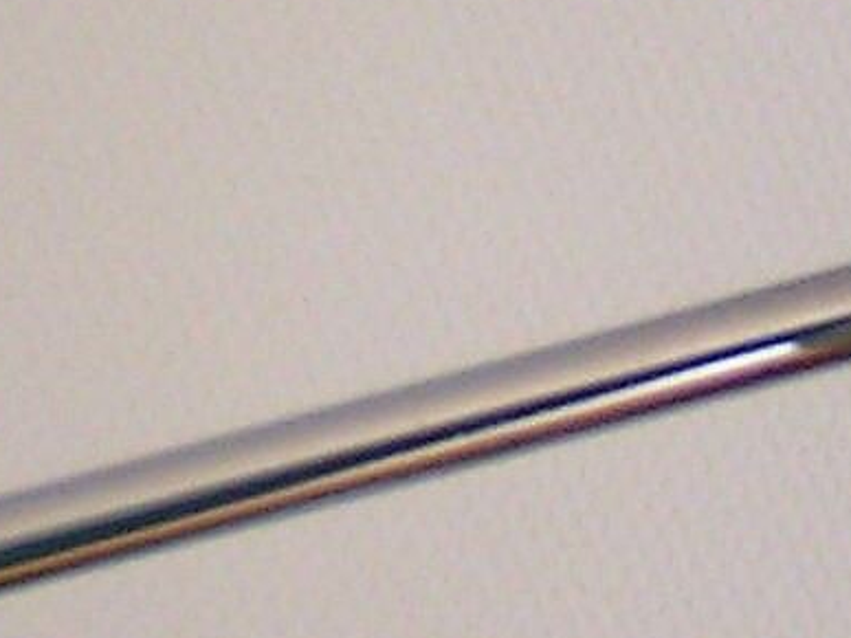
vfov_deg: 7.4
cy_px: 319
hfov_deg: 9.8
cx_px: 391
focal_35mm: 201
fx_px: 4940
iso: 50
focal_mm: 5.8
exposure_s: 1/50
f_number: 2.8
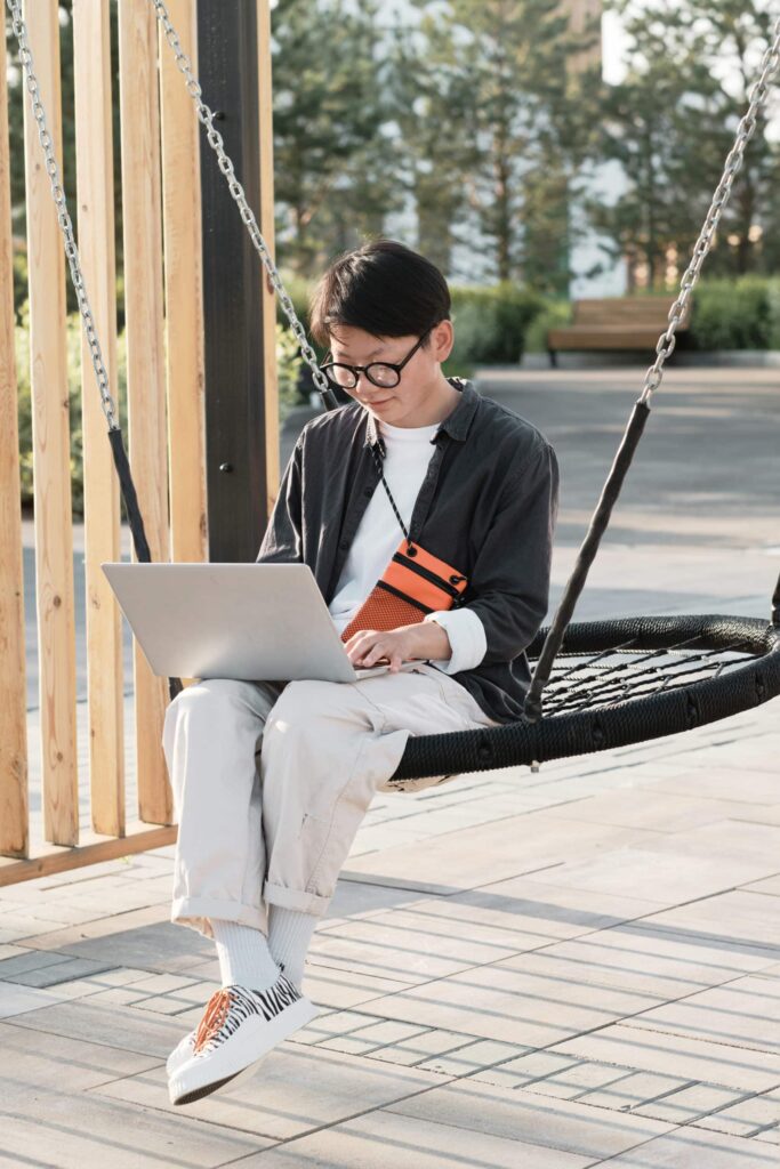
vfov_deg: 24.2
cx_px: 390
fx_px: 2729
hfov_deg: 16.3
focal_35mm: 84
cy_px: 584
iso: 160
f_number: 4
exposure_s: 1/400
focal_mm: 56
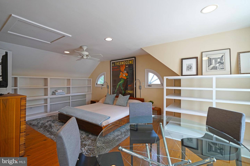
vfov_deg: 73.7
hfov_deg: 96.7
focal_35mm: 16
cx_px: 125
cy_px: 83
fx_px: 111
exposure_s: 1/160
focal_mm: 16
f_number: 4
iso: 640
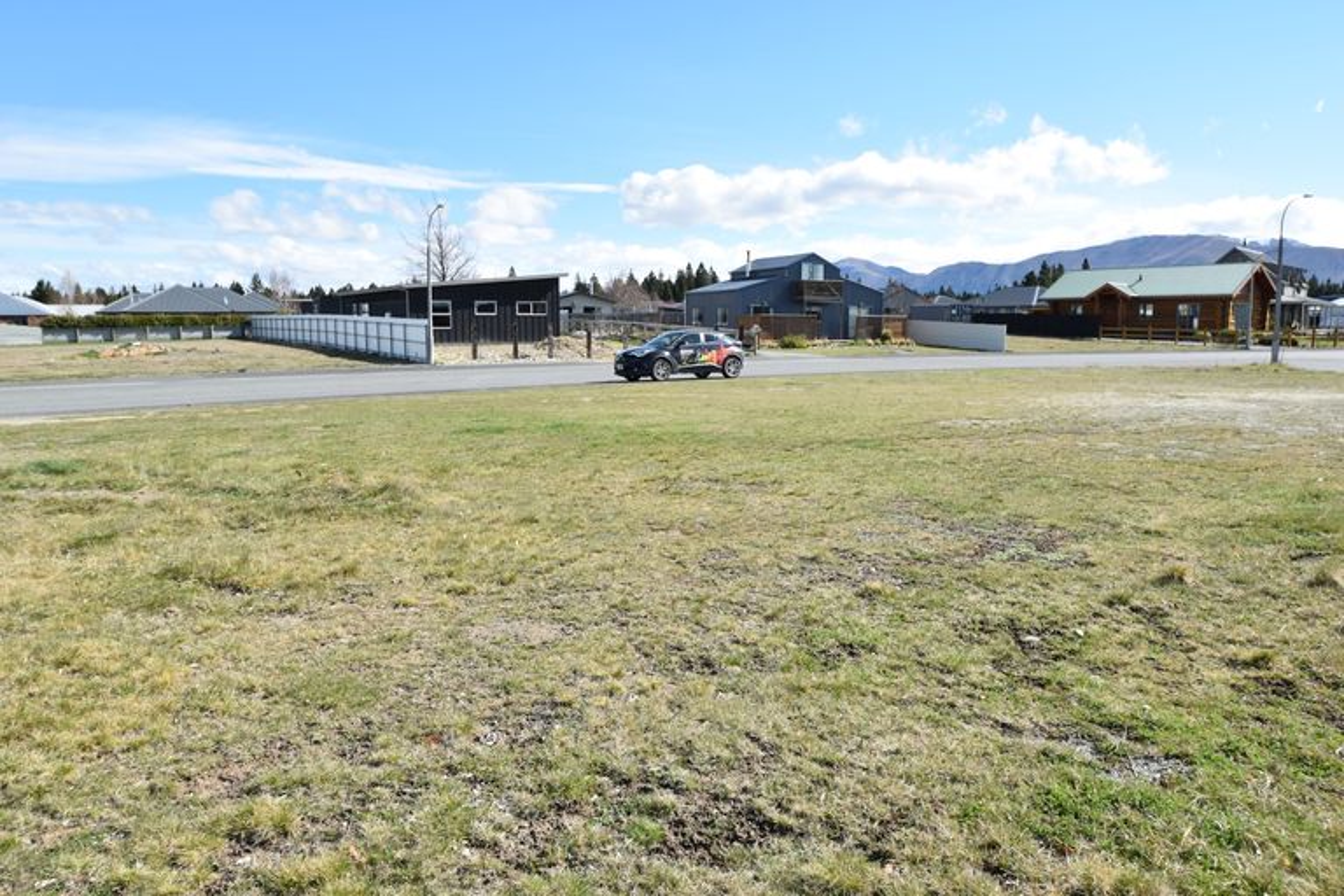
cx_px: 672
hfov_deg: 73.7
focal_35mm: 24
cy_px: 448
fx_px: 896
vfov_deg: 53.1
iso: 200
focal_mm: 16
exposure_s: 1/400
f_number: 10
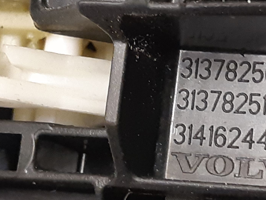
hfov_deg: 48.5
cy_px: 96
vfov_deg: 37.7
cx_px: 165
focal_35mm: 38
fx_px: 292
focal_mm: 3.93
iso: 250
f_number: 1.7
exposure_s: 1/25
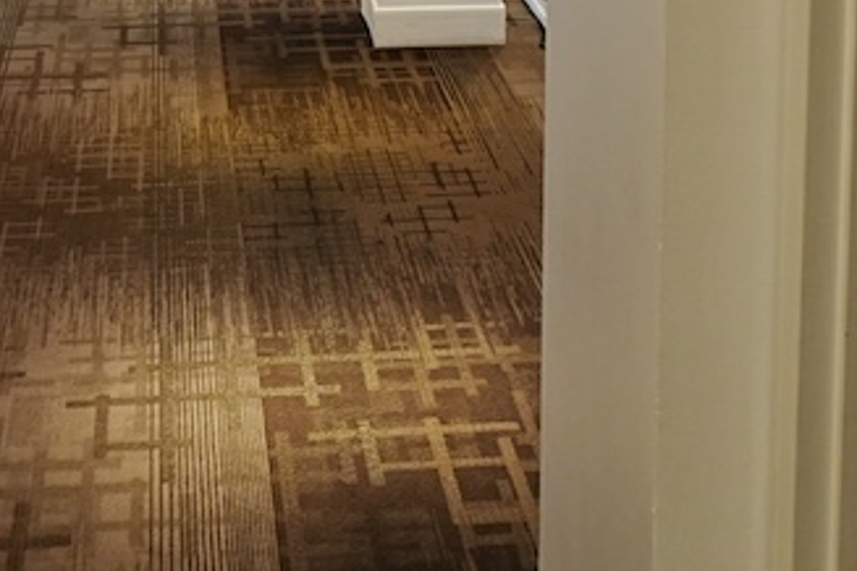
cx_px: 362
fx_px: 2238
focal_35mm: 94
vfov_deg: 13.9
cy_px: -198
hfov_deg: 21.7
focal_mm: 24
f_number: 4
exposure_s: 1/30
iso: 800
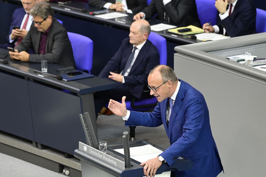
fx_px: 1772
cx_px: 133
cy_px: 88
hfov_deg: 8.6
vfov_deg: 5.7
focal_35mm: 240
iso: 8000
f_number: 5.6
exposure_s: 1/400
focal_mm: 240
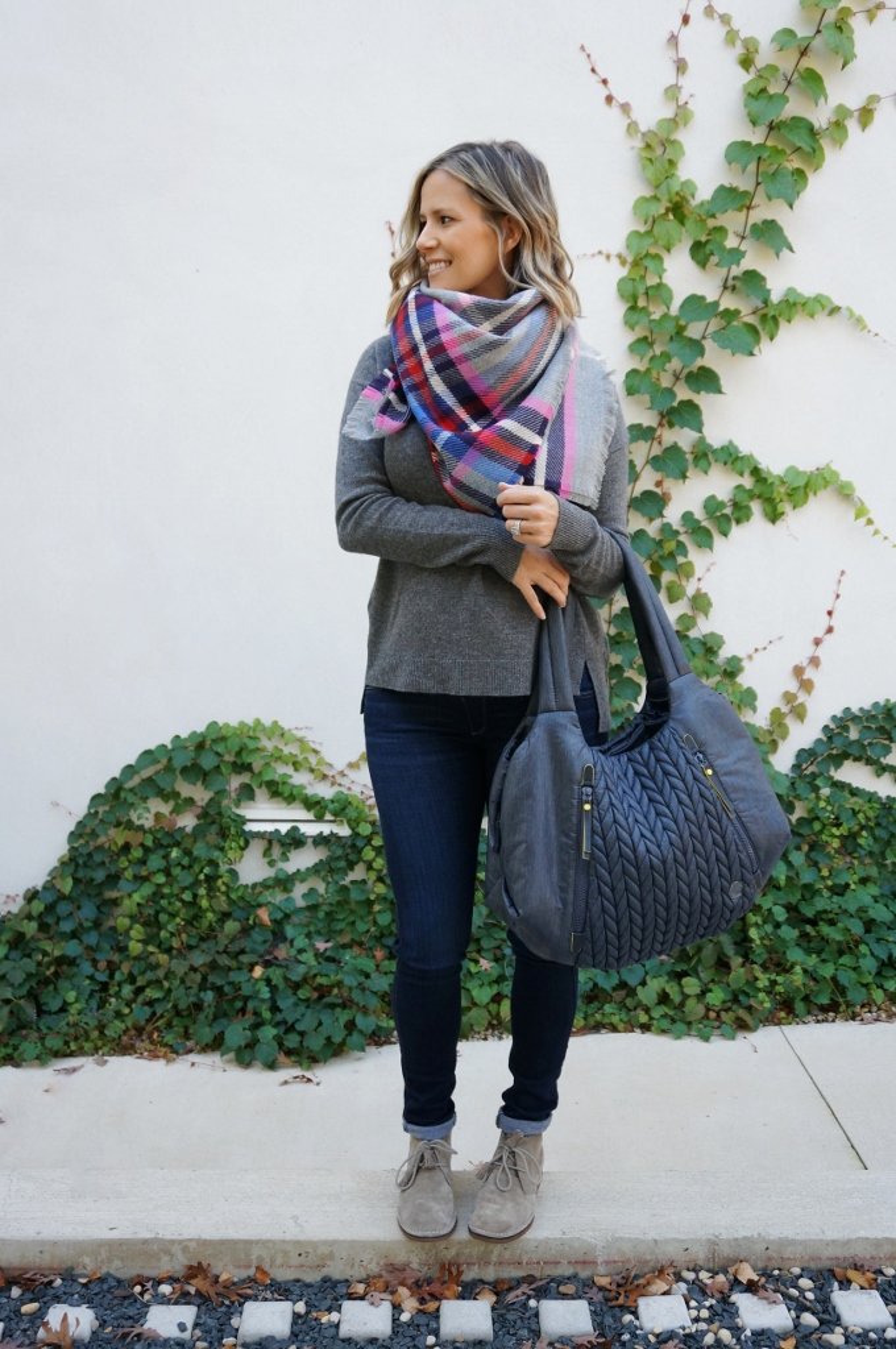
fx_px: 1291
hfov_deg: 38.3
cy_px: 674
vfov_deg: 55.2
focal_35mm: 34
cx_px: 448
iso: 500
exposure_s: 1/160
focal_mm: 23
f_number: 4.5
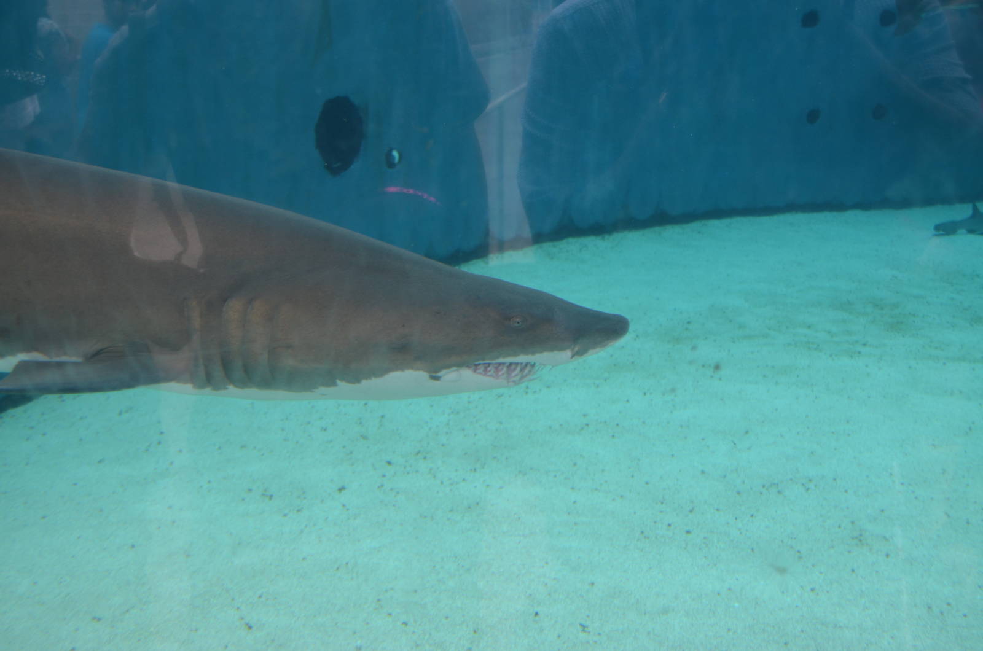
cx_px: 492
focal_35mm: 42
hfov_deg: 46.5
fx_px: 1145
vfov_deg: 31.8
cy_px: 326
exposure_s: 1/125
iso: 360
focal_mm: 28
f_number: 5.6
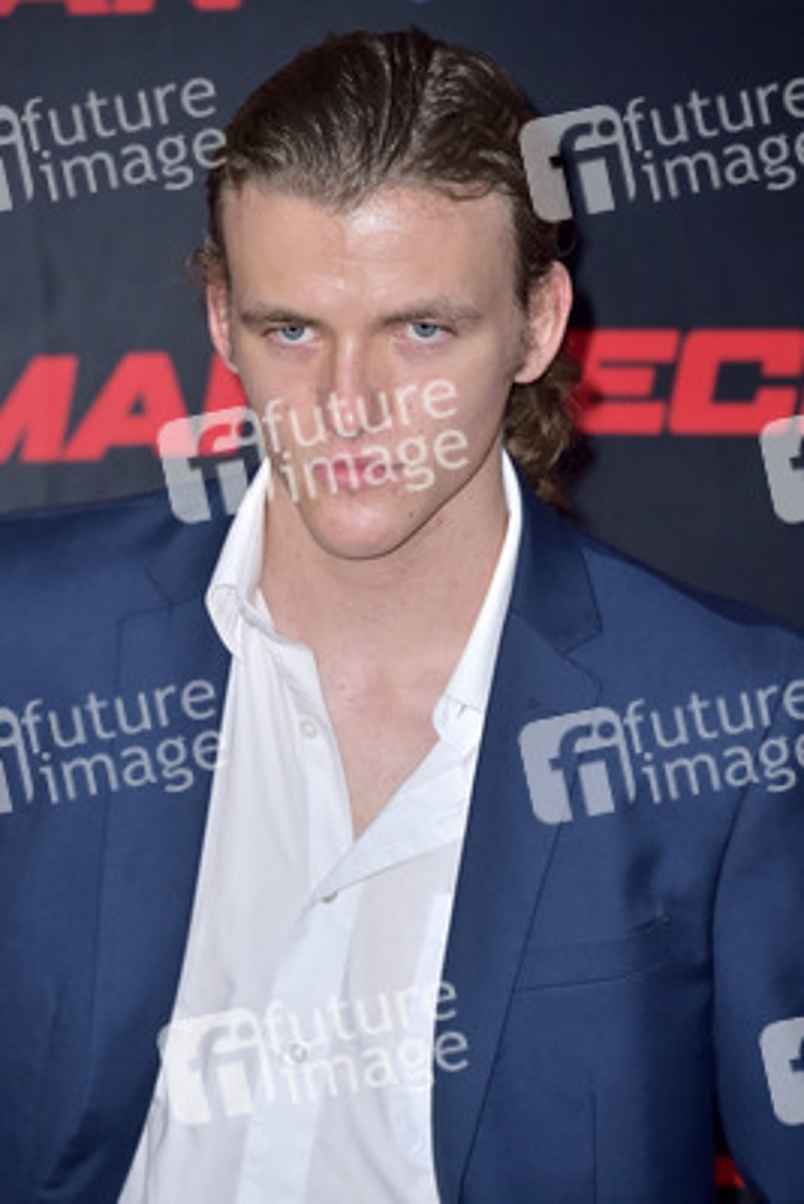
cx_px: 402
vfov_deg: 8.2
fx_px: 8367
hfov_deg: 5.5
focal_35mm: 250
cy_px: 602
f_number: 7.1
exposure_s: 1/250
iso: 640
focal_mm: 250
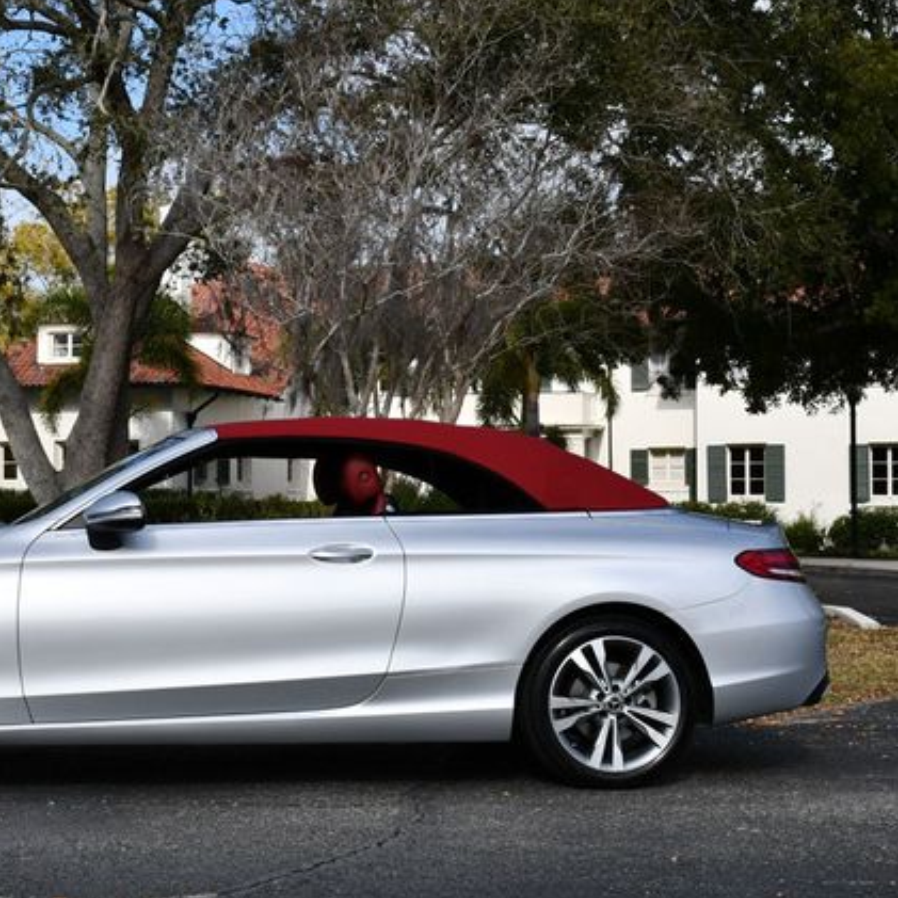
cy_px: 450
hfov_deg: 27.4
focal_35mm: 62
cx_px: 252
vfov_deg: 27.7
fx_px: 1820
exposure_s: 1/320
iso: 100
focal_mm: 24
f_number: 9
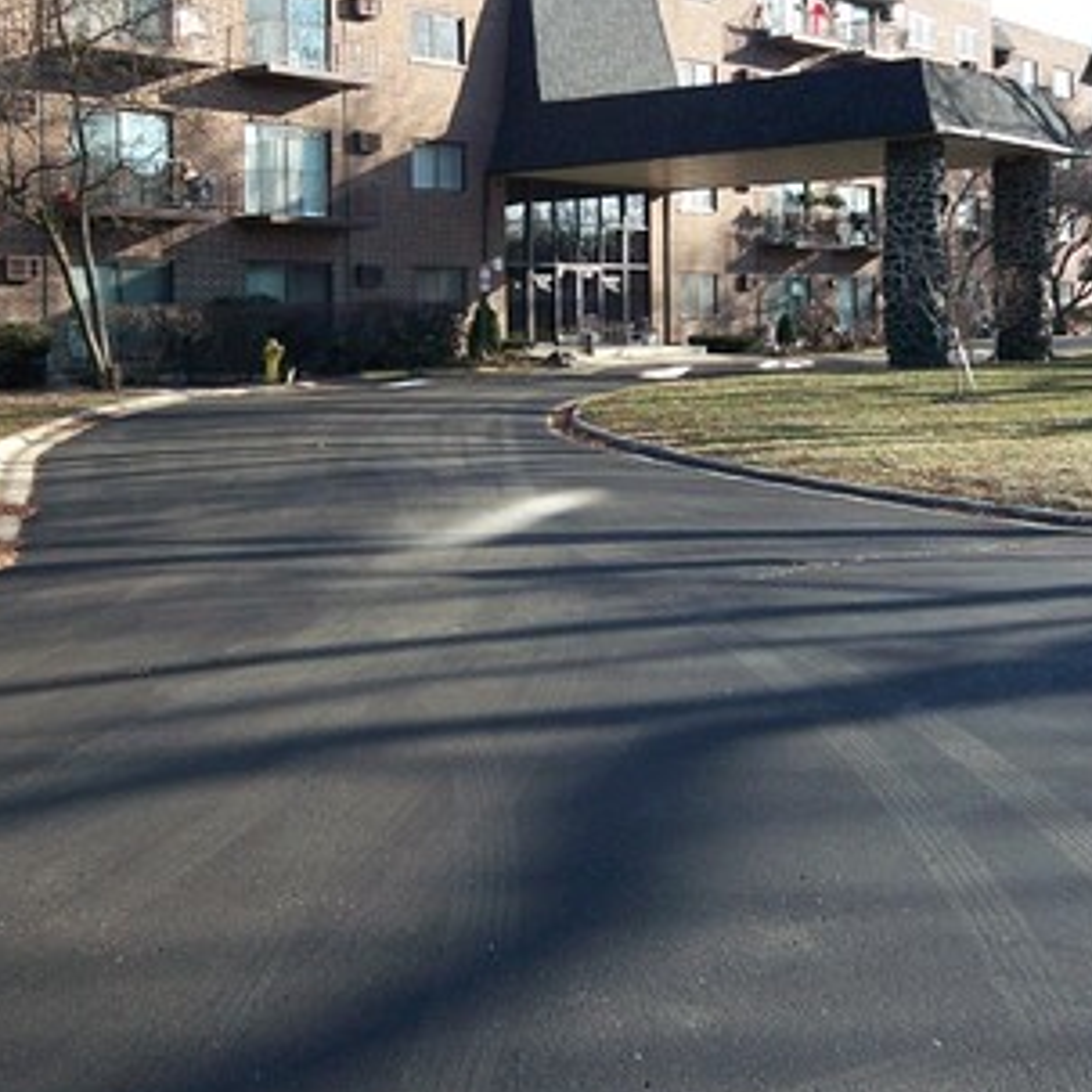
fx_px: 1535
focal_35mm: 43
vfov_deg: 38.2
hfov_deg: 39.1
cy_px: 274
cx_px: 476
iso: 50
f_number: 2.8
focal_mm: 3.8
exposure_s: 1/250
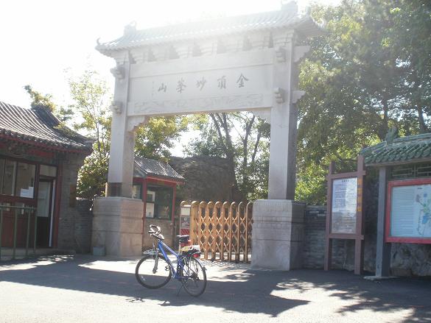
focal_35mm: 53
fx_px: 660
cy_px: 164
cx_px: 219
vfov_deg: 27.5
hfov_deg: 36.2
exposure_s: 1/160
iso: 100
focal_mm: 9.1
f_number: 4.4
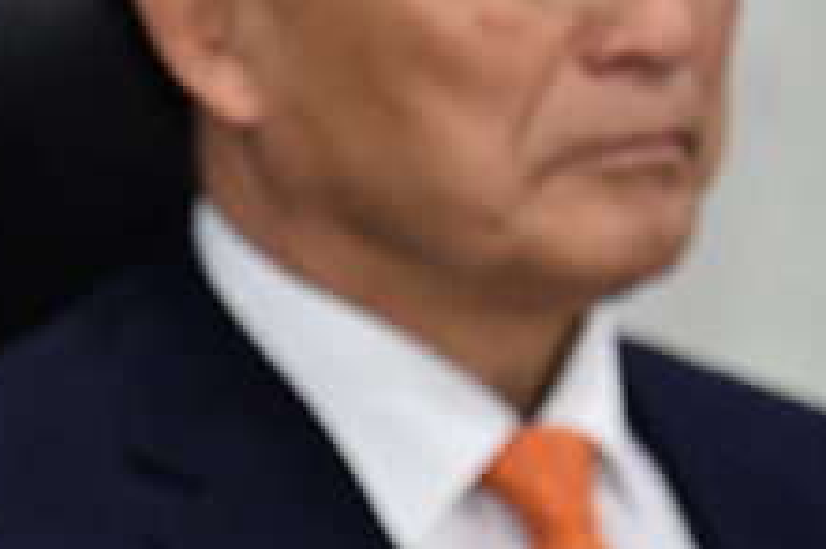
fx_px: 19258
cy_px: 254
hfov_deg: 2.5
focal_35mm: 840
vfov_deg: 1.6
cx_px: -176
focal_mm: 290
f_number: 5.6
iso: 4000
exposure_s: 1/250
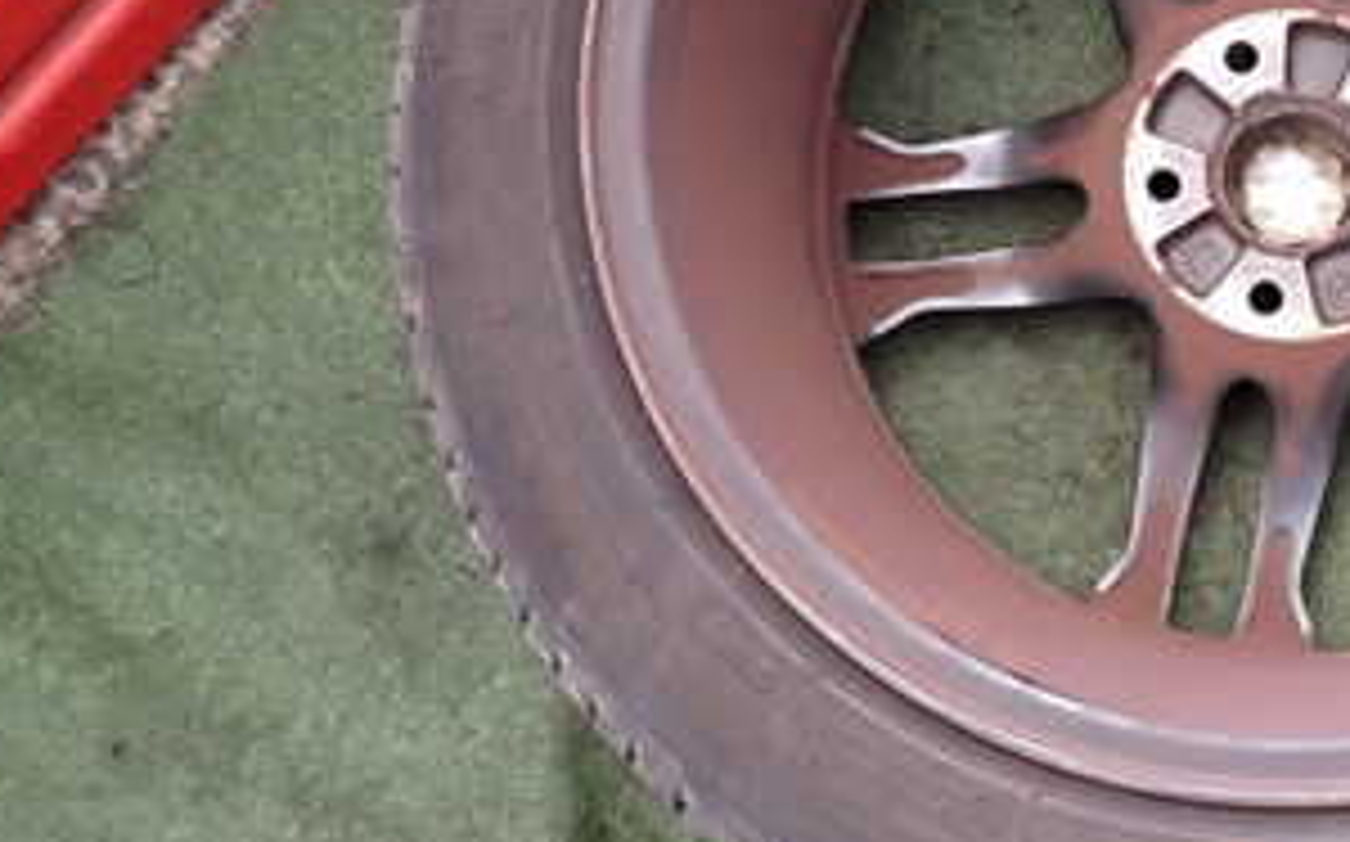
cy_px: 122
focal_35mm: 53
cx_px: 1282
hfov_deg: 35.3
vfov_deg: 23.8
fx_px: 1949
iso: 320
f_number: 2
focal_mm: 4.5
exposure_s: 1/30
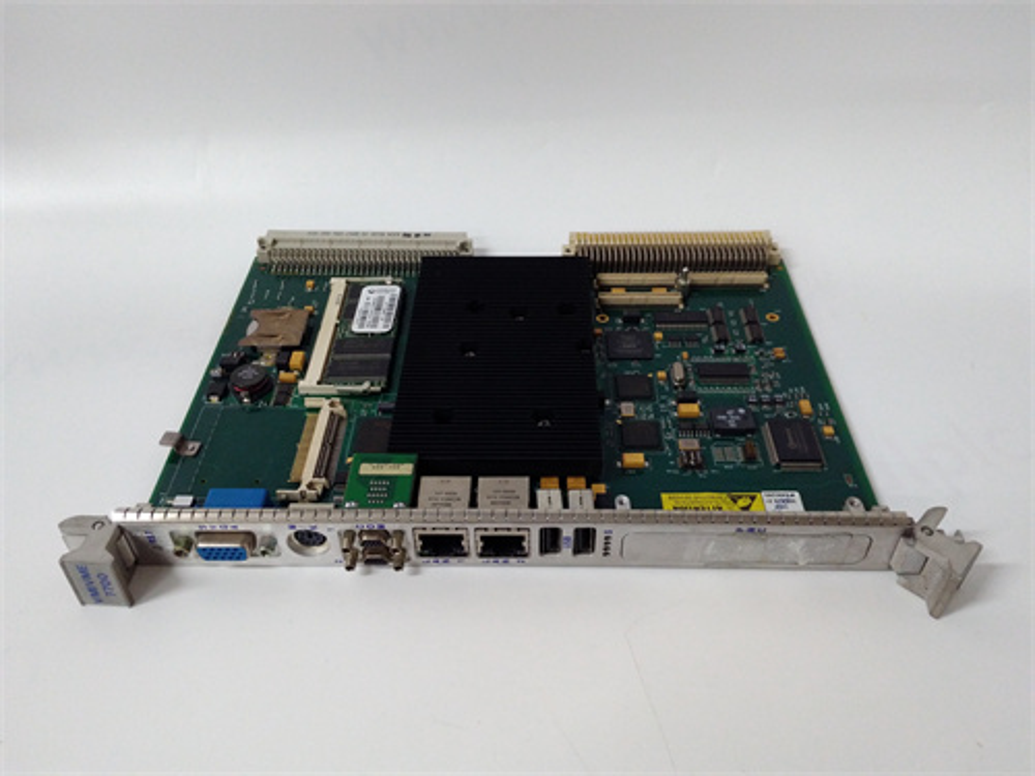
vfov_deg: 51.4
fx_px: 807
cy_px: 388
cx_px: 518
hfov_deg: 65.3
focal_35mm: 27
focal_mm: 3.79
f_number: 2
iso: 445
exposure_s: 1/33
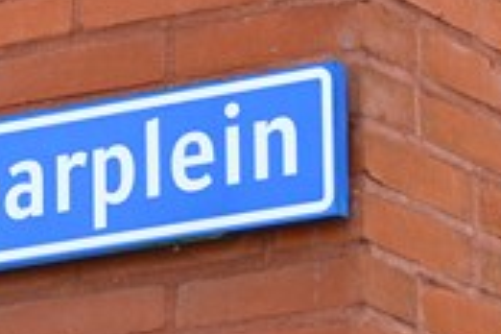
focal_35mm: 363
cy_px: 190
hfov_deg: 5.6
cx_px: -158
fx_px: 5051
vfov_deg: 3.8
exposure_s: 1/1250
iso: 1600
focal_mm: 70
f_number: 9
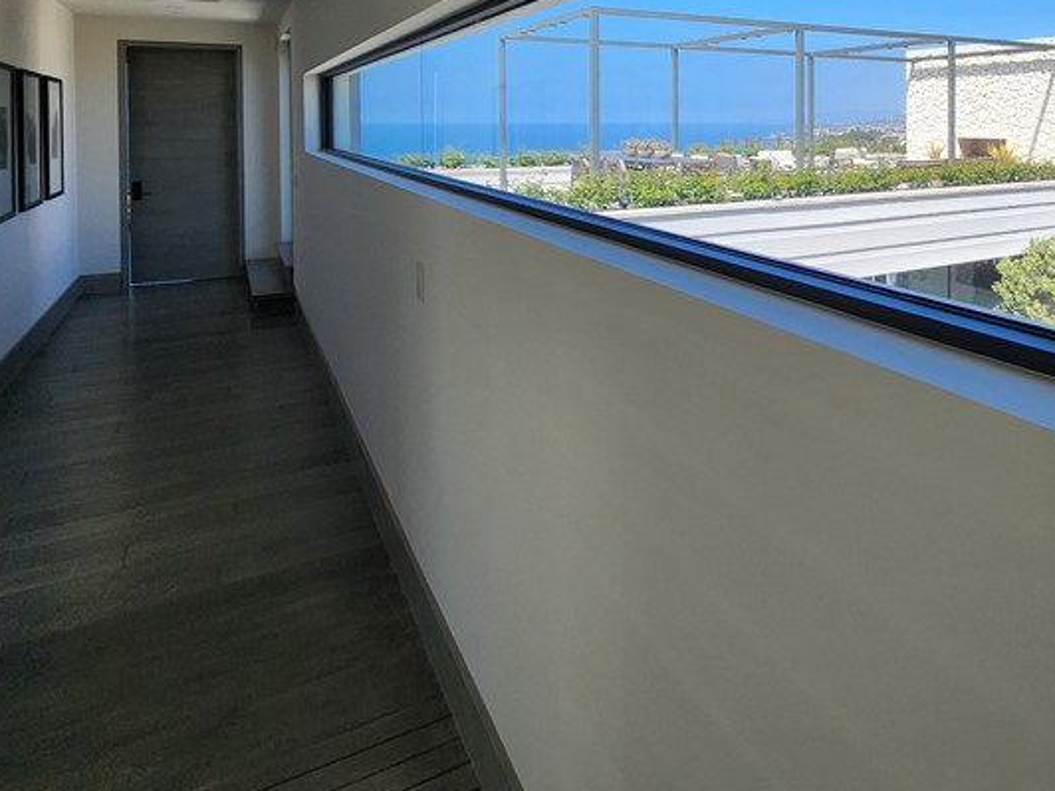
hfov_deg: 62.1
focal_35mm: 25
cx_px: 879
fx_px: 762
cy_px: 131
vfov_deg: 50.7
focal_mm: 2.2
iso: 50
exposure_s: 1/777
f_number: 2.2
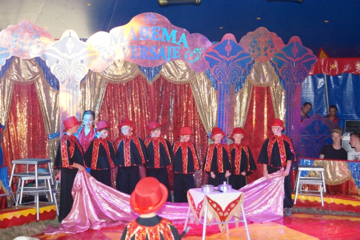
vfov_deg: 22.7
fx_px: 600
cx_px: 180
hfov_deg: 33.4
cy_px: 120
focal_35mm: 60
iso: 2500
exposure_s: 1/125
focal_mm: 40
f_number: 5.6
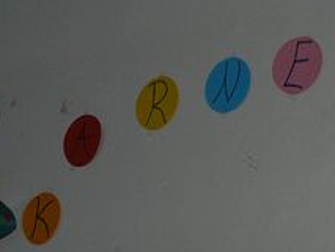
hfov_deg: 15.0
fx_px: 1239
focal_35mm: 128
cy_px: 147
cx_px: 382
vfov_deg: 11.6
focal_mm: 6.4
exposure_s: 1/30
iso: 100
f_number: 2.8
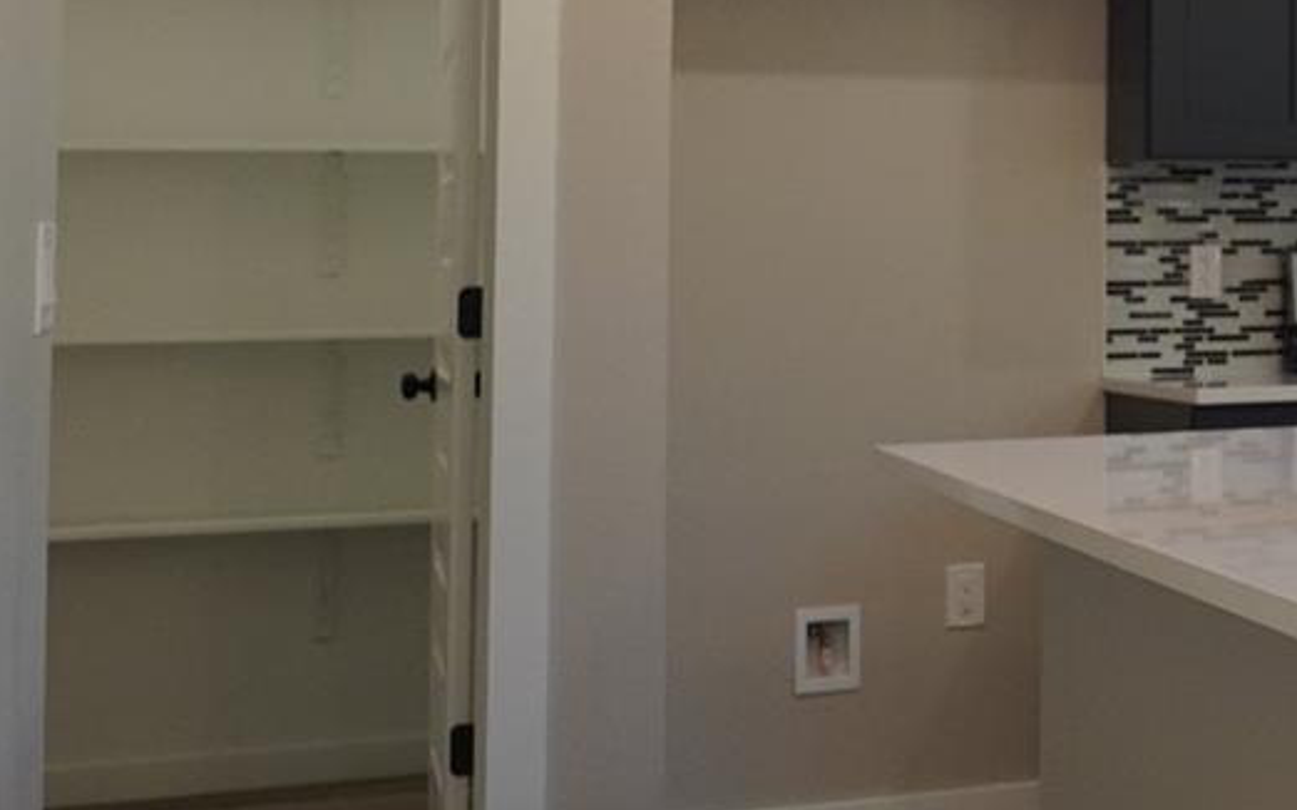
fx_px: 2332
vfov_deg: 19.4
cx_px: 1660
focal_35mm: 66
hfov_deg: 26.6
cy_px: 86
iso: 500
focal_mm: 11
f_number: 4
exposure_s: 1/160
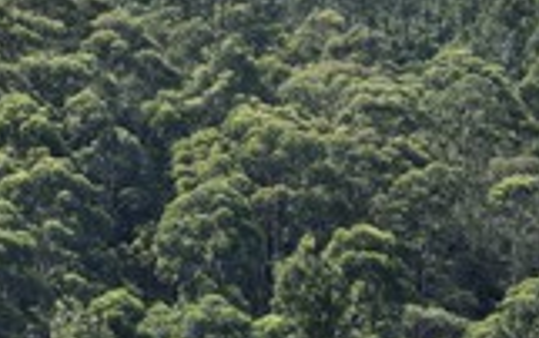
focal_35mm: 532
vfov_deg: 2.5
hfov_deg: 3.9
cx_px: -157
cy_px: 371
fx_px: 7823
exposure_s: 1/250
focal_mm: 200
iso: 400
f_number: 11
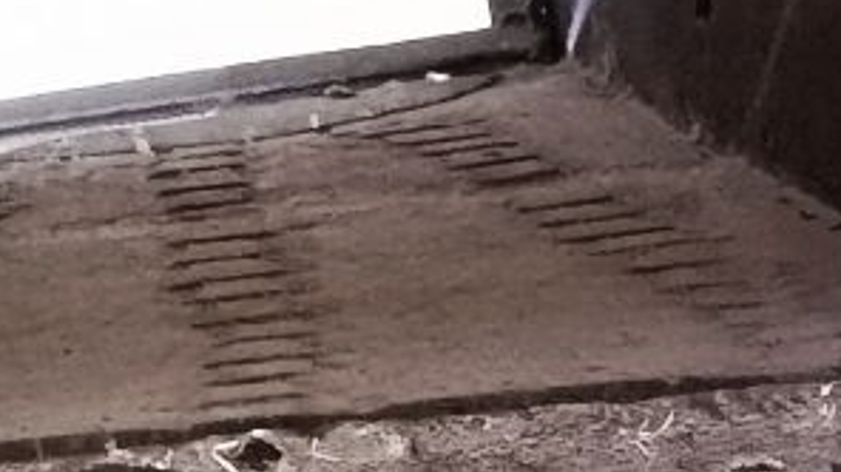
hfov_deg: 6.6
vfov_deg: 4.0
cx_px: -1531
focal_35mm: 302
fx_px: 6730
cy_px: 1024
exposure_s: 1/33.3
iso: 500
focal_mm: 5.56
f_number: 1.6
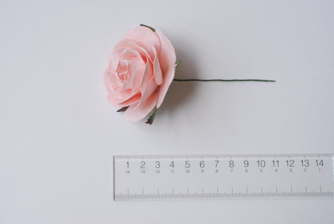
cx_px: 167
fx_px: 557
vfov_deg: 22.7
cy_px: 112
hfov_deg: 33.4
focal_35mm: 60
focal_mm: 40
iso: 640
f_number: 5.6
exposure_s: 1/200
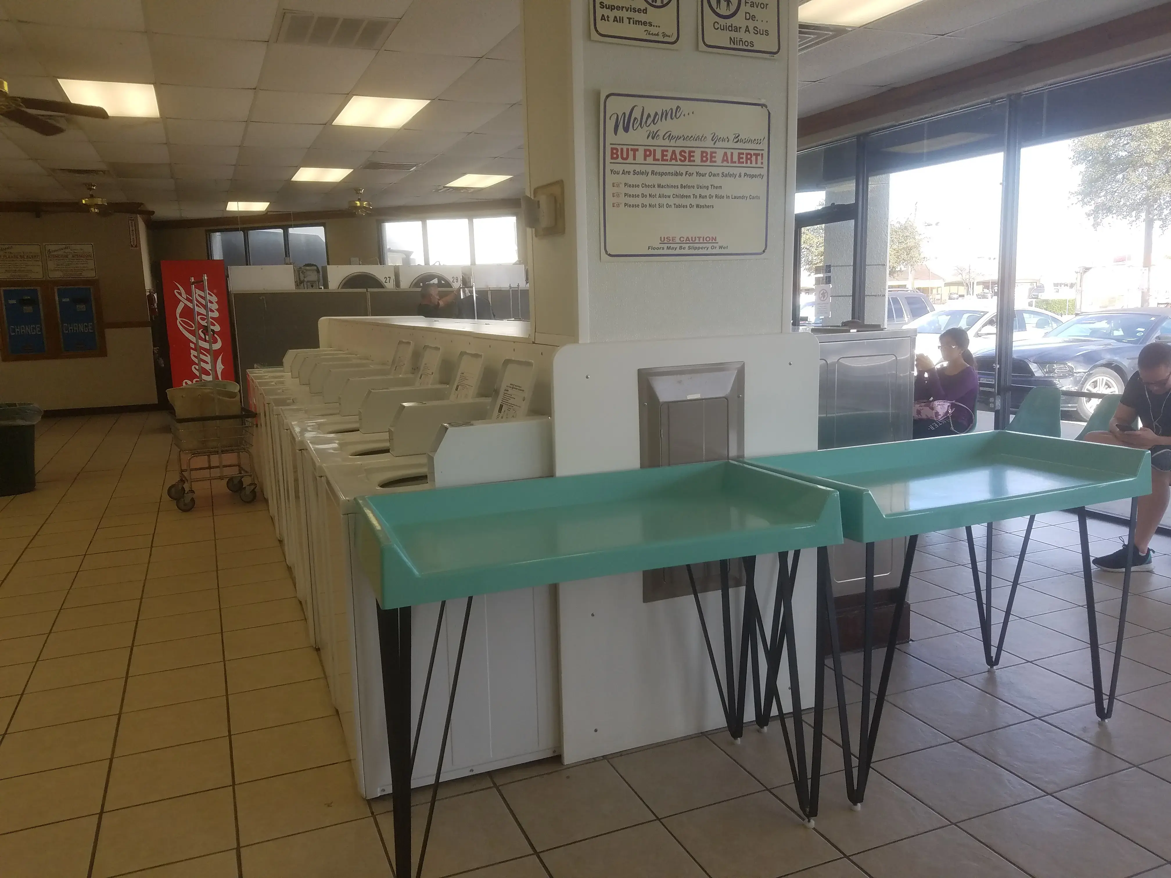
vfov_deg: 53.1
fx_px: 880
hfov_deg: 67.3
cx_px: 586
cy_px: 439
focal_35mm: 26
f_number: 1.7
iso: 50
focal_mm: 4.2
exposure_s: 1/151
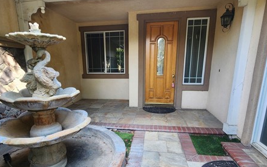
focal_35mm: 20
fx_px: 146
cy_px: 103
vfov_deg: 59.0
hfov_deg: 84.9
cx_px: 124
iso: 80
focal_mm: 2.2
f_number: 2.2
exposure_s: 1/120
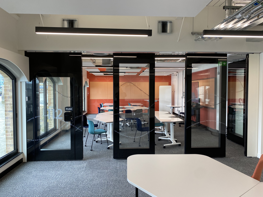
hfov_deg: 67.3
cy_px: 98
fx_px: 198
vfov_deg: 53.1
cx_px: 132
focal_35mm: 26
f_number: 1.8
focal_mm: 4.25
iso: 100
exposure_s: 1/100
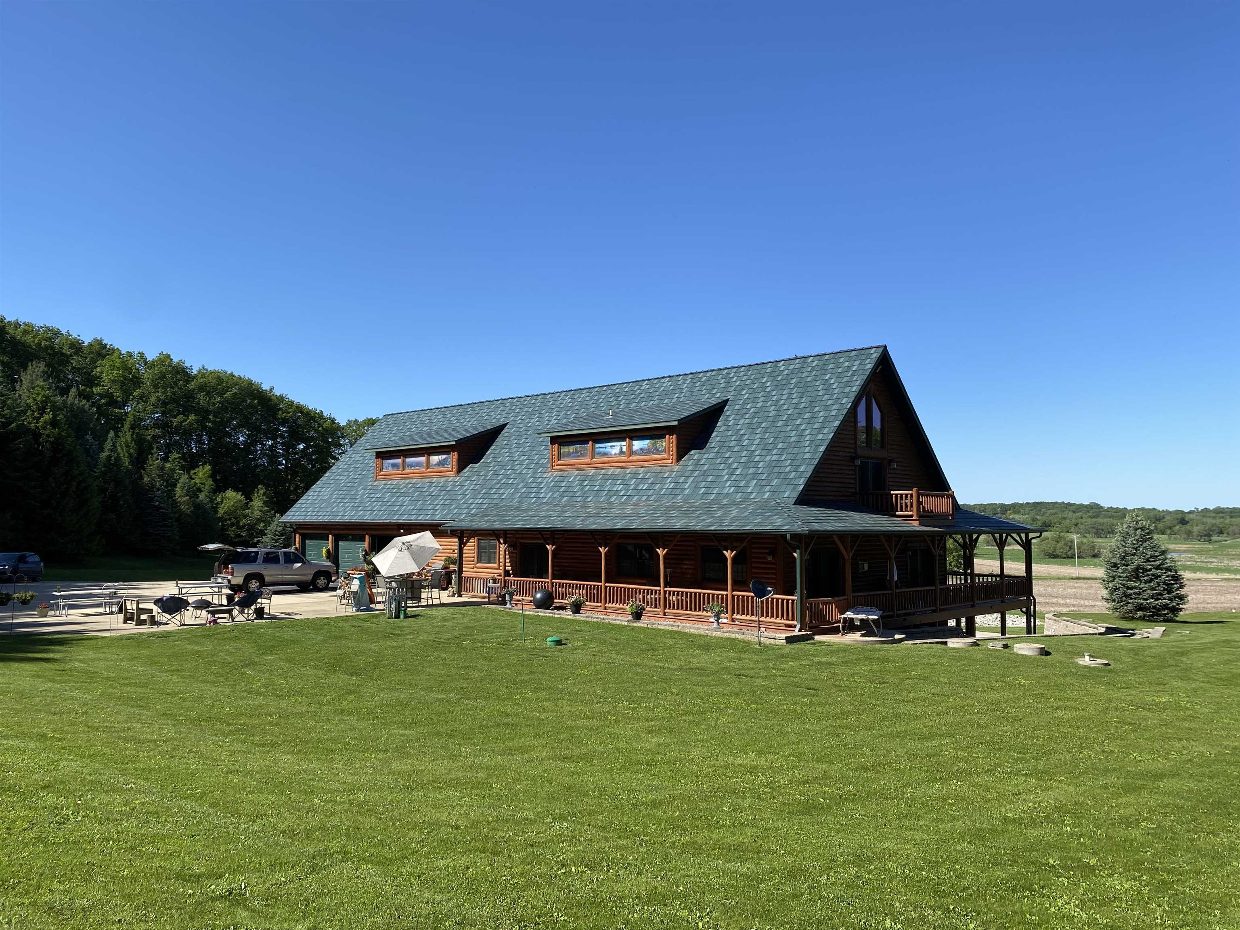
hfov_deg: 67.3
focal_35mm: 26
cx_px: 620
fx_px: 931
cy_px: 465
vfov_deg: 53.1
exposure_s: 1/2358
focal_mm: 4.25
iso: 32
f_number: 1.8
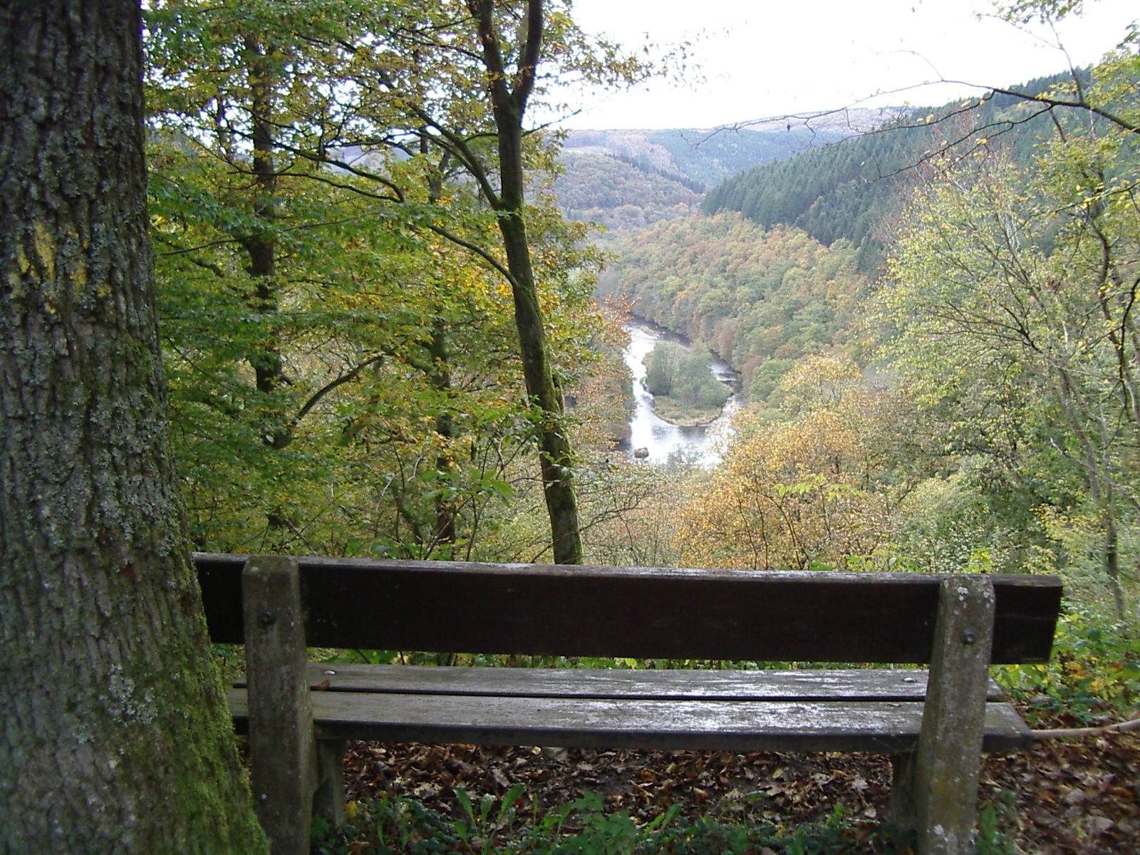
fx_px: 1251
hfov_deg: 49.0
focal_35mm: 38
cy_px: 428
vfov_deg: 37.7
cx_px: 570
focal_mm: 5.8
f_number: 2.6
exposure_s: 1/80
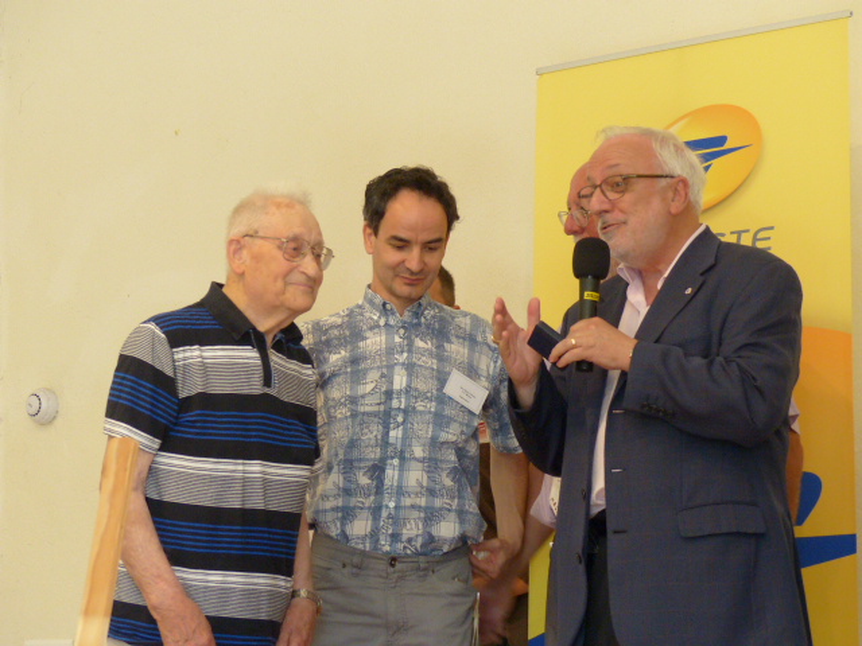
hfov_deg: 19.4
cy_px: 323
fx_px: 2515
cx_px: 431
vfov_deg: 14.6
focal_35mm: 101
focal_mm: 16.9
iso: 400
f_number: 2.8
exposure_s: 1/60
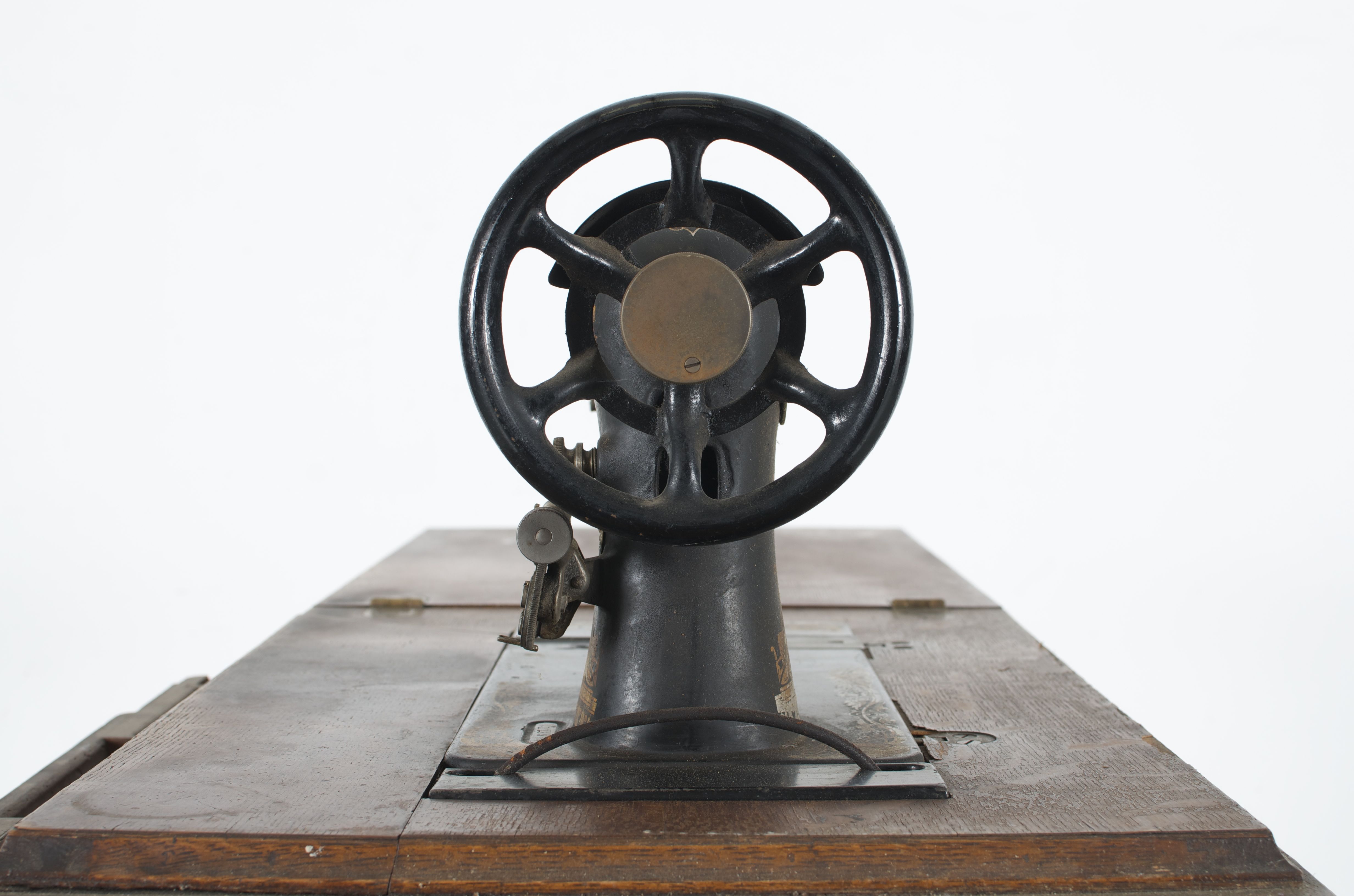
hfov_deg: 37.9
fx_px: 1970
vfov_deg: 25.6
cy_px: 448
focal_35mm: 52
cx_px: 677
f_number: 6.3
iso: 100
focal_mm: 35
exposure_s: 1/125
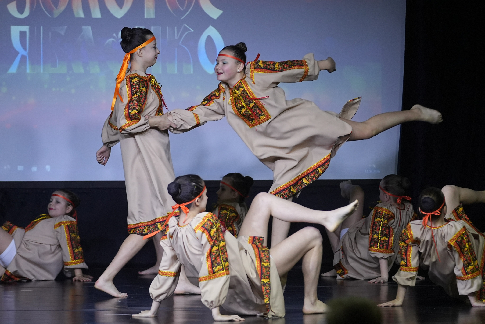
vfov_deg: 5.8
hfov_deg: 8.7
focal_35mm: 237
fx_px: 3193
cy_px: 162
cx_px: 242
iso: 2000
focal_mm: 158
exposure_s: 1/400
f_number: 2.8
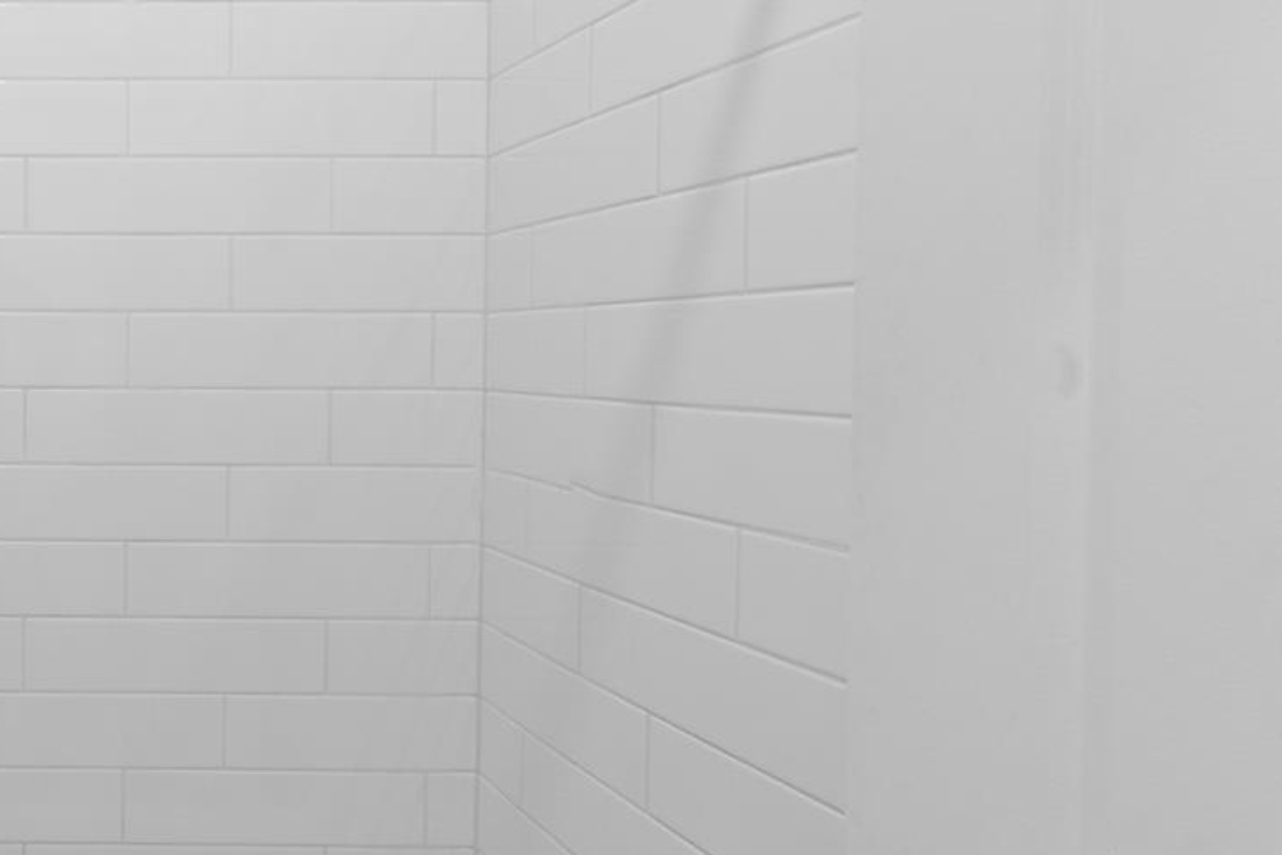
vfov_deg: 40.0
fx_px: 1175
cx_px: -51
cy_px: 404
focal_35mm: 33
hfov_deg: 46.1
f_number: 10
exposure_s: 1
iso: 200
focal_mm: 10
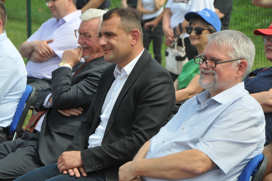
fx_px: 1471
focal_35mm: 195
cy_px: 90
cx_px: 136
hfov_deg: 10.6
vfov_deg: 7.0
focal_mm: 130
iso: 200
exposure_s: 1/250
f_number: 8
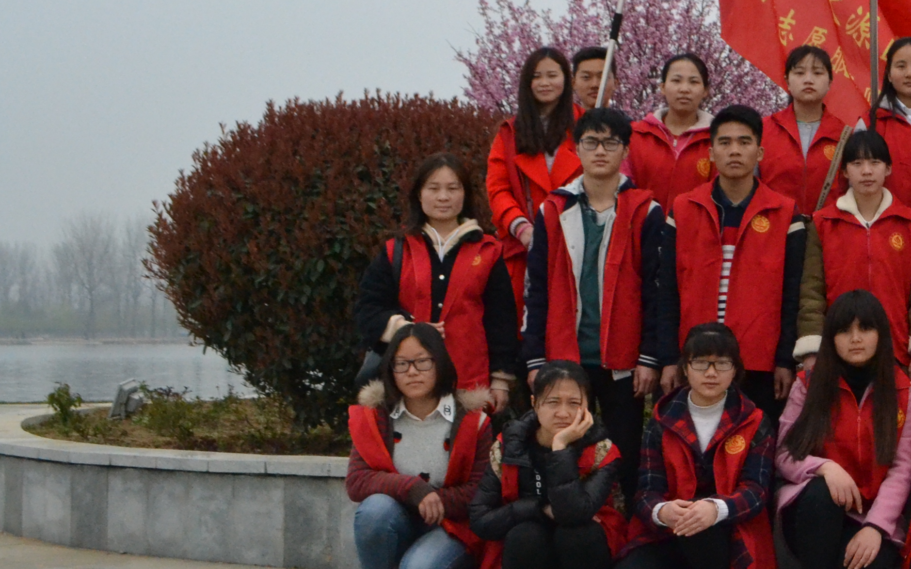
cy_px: 164
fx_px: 1862
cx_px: 1073
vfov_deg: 17.3
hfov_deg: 25.0
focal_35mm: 75
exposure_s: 1/4000
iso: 2200
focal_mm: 20
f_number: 7.1
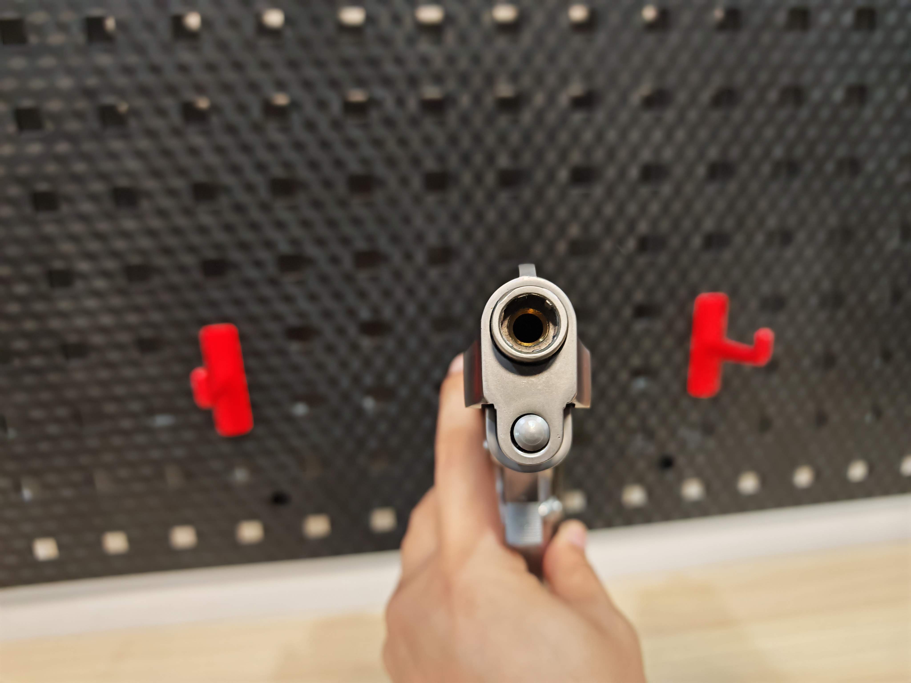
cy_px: 342
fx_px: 632
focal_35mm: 24
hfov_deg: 71.6
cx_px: 456
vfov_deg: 56.8
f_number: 2
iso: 500
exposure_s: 1/67
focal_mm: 6.83
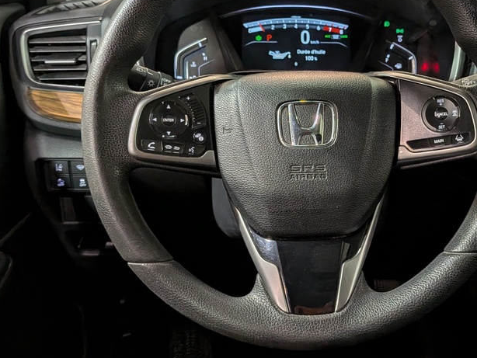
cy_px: 125
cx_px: 303
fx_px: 551
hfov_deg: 46.3
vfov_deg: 35.7
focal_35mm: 40
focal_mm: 4.53
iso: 68
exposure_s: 1/161
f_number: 1.7
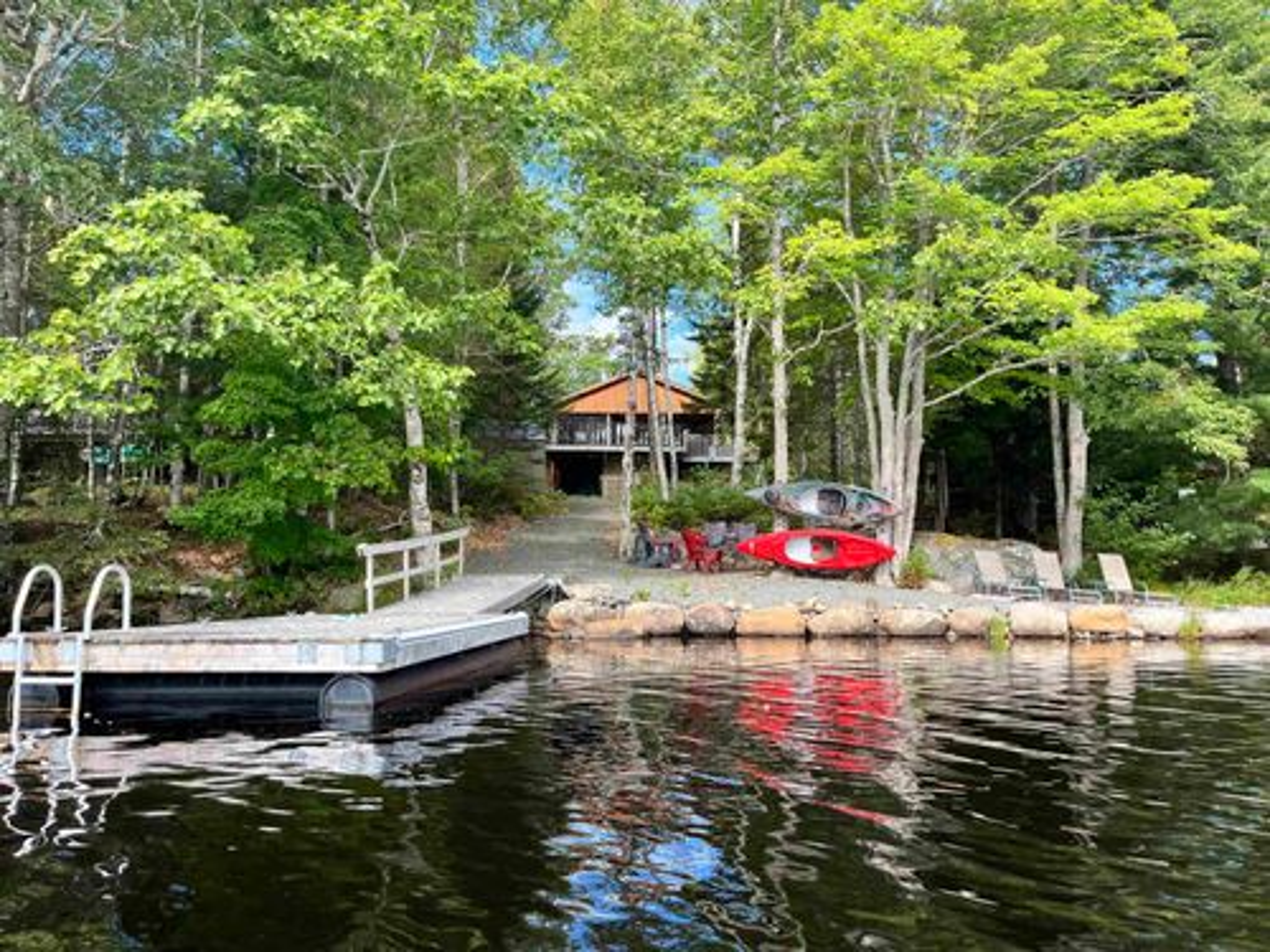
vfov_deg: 53.1
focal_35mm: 26
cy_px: 476
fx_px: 954
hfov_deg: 67.3
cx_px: 635
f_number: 1.6
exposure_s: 1/639
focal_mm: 5.1
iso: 50
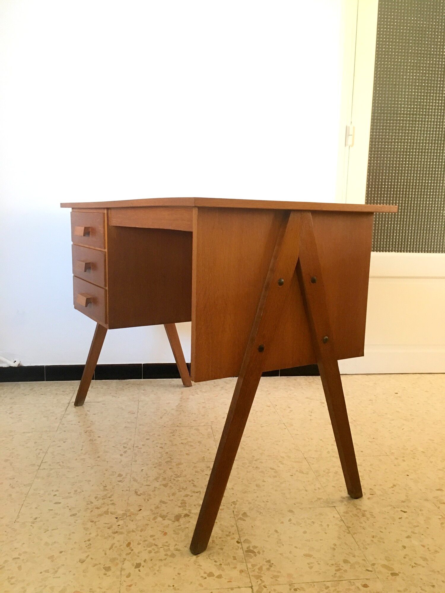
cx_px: 222
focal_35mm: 29
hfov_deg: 48.2
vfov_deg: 61.7
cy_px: 296
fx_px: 497
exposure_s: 1/33
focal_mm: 4.15
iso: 160
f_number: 2.2
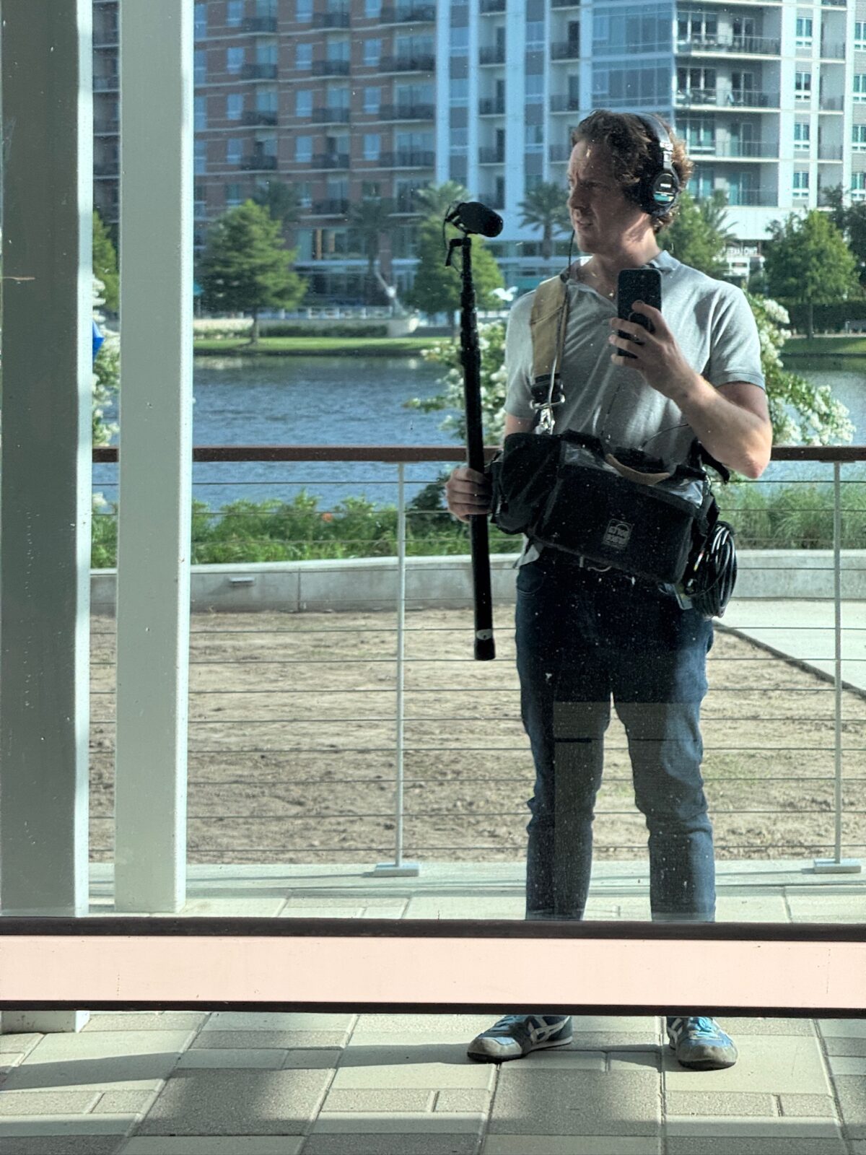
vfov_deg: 16.4
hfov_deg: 12.3
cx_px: 433
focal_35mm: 120
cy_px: 578
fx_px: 4003
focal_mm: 15.66
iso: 50
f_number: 2.8
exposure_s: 1/136
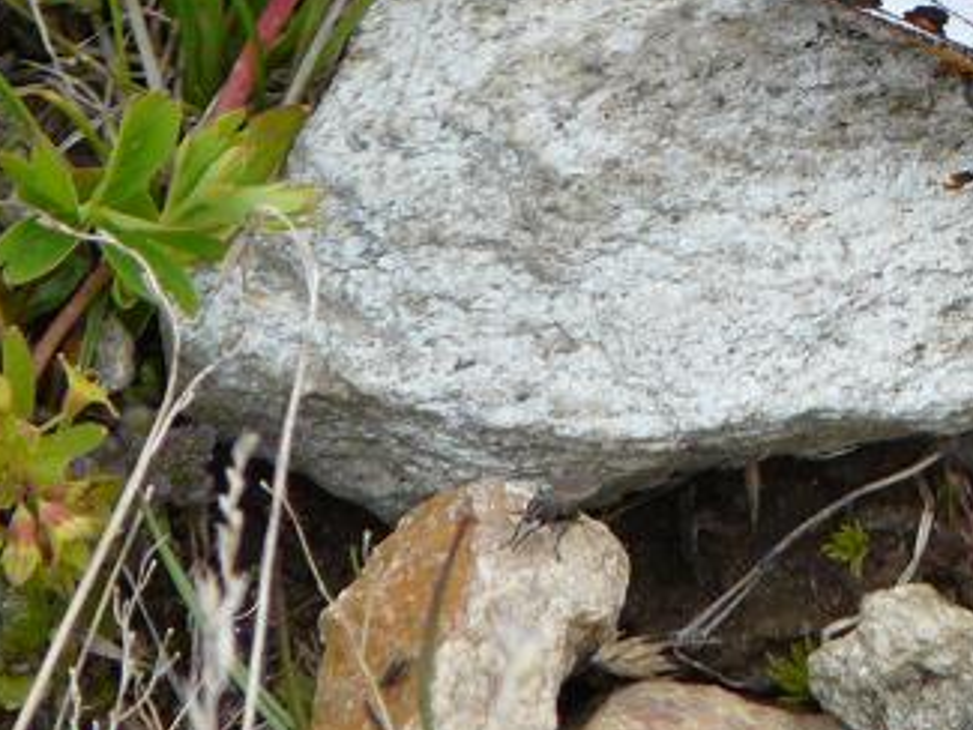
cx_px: 1063
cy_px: 4
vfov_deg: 1.0
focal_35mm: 1521
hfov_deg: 1.3
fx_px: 42769
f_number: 5.6
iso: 160
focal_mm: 82.8
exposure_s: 1/500
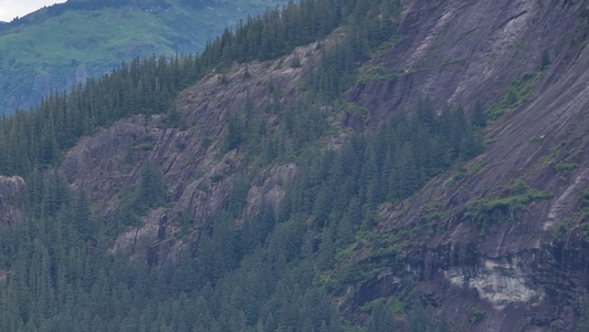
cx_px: 70
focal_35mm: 277
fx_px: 4327
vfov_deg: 4.4
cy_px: 206
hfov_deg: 7.8
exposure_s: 1/250
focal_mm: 110
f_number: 5
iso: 100
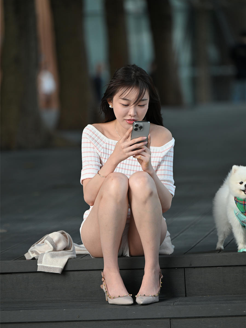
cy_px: 171
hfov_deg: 6.8
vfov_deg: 9.1
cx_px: 123
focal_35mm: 217
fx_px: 2056
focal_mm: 200
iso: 220
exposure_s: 1/250
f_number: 3.5
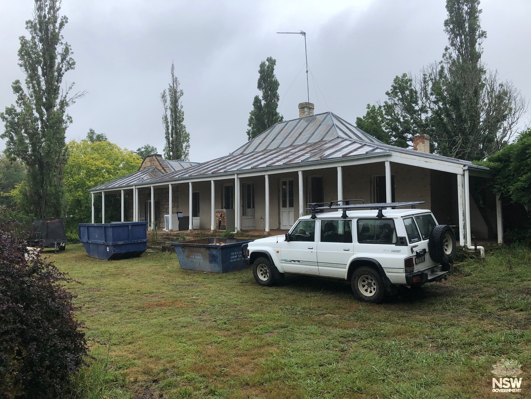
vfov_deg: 49.7
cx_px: 266
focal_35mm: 28
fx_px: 430
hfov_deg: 63.4
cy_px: 200
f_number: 1.8
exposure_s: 1/685
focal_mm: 3.99
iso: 20
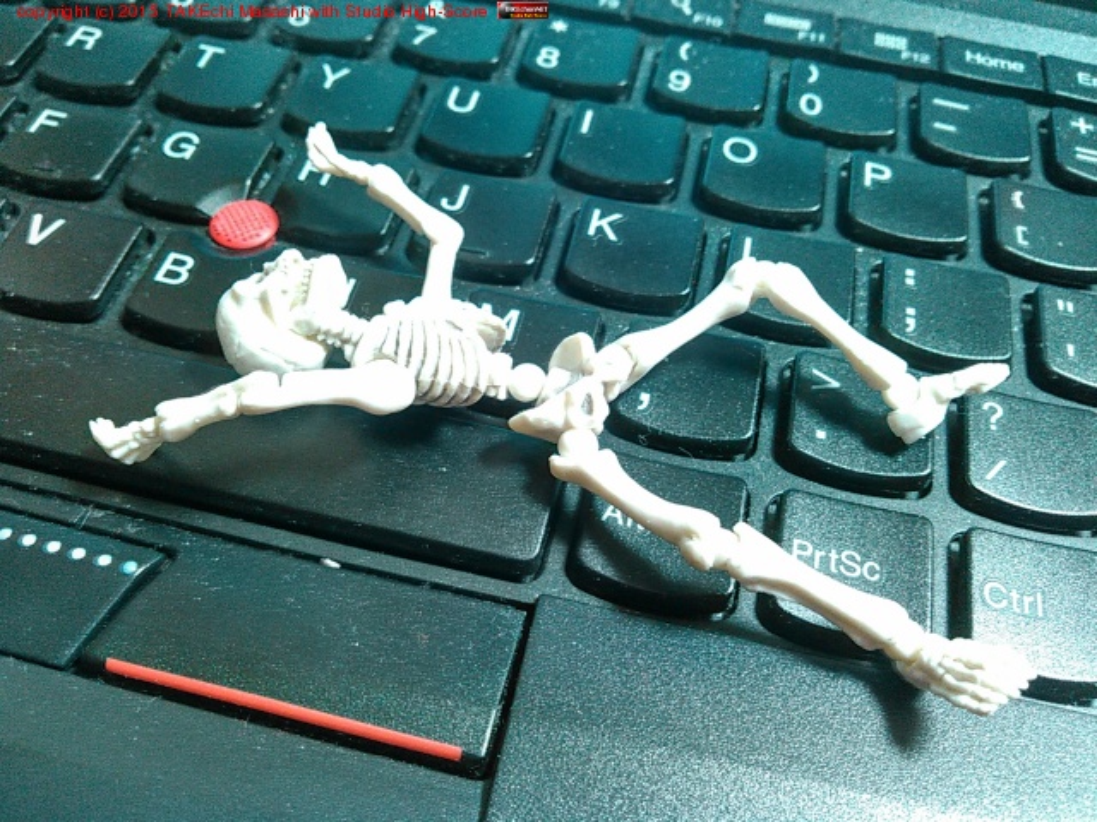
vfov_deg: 46.8
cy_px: 411
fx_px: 951
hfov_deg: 60.0
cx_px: 548
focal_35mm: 30
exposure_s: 1/6.53
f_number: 2.4
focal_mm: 4
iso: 800
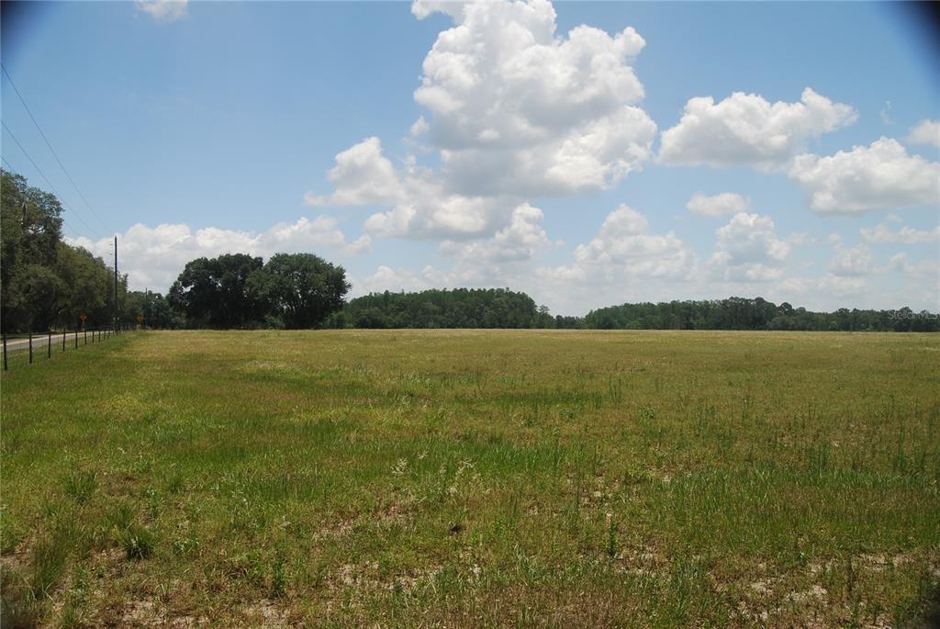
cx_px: 470
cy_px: 314
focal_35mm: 27
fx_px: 706
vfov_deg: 48.0
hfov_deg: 67.3
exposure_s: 1/160
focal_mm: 18
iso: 200
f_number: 9
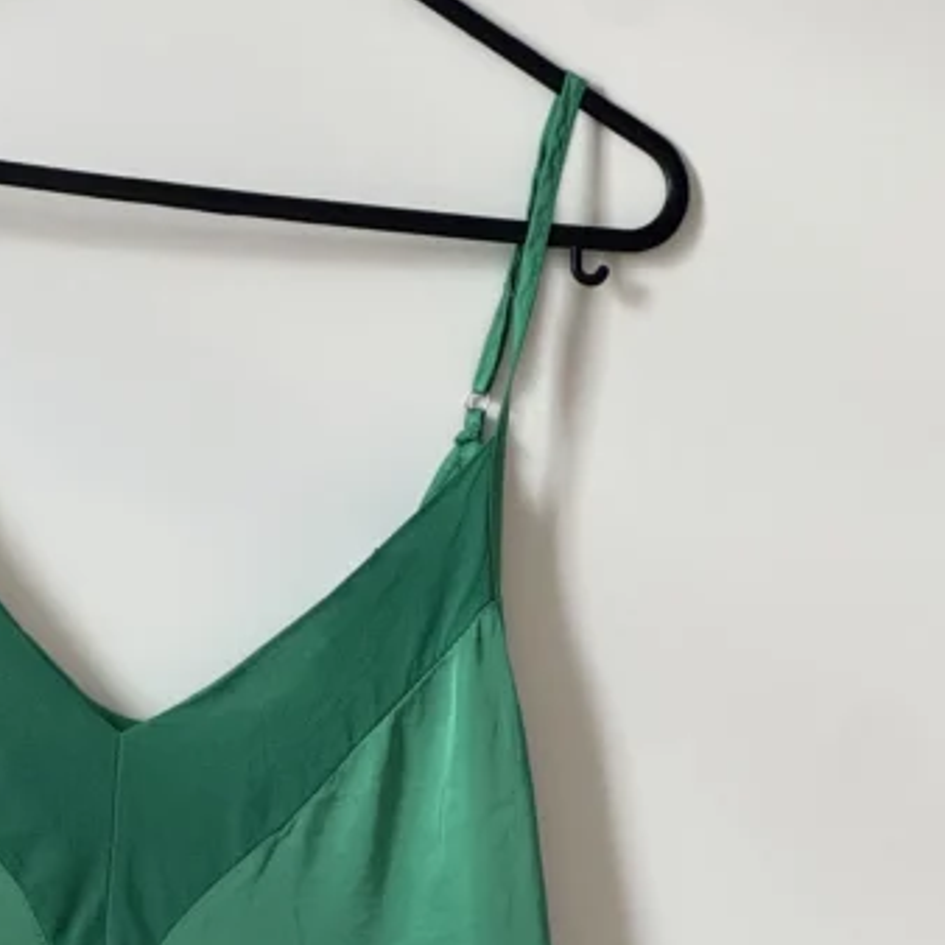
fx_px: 4973
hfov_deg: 10.8
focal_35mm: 161
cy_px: 1051
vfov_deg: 10.7
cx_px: 224
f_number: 2.8
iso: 250
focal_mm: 9
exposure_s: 1/91
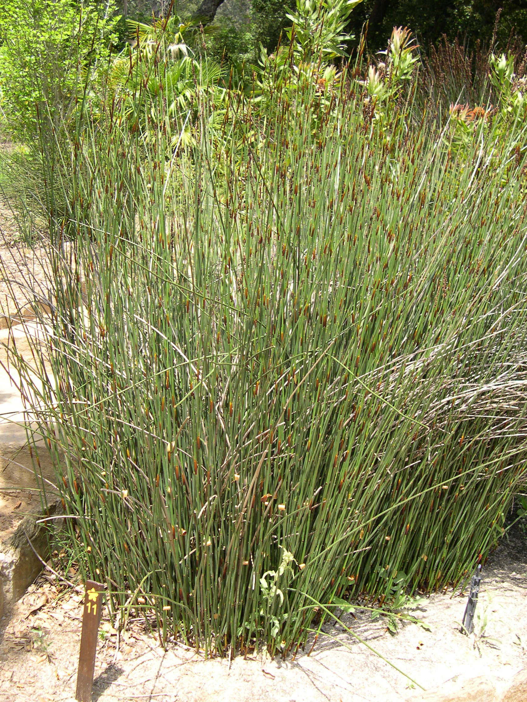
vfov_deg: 49.0
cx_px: 264
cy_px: 351
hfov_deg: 37.7
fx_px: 771
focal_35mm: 38
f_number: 2.8
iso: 100
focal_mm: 8
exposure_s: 1/364
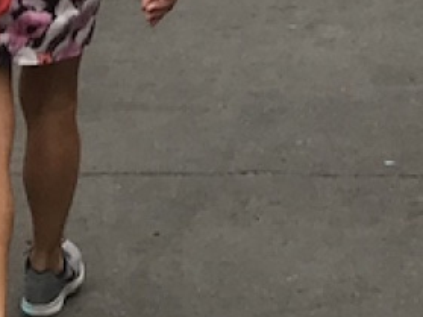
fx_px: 2357
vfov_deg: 7.0
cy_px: -576
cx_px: 496
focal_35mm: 193
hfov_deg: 10.1
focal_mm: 3.99
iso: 20
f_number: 1.8
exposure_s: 1/148
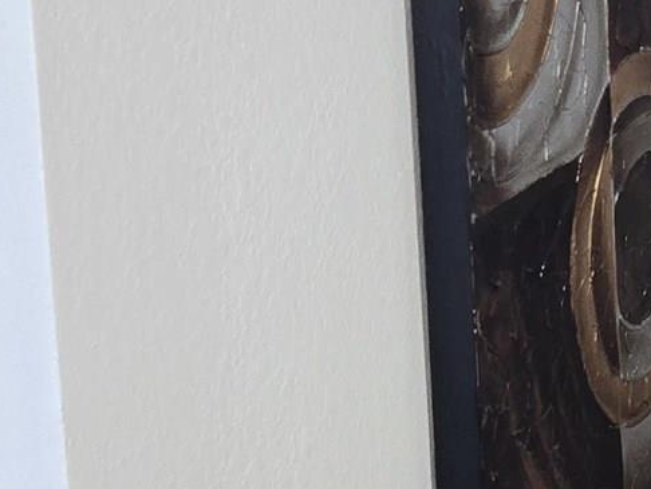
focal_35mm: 109
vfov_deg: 13.5
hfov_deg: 16.3
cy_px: 74
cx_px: 1013
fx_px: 2051
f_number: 1.8
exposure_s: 1/30
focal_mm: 5.4
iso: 100
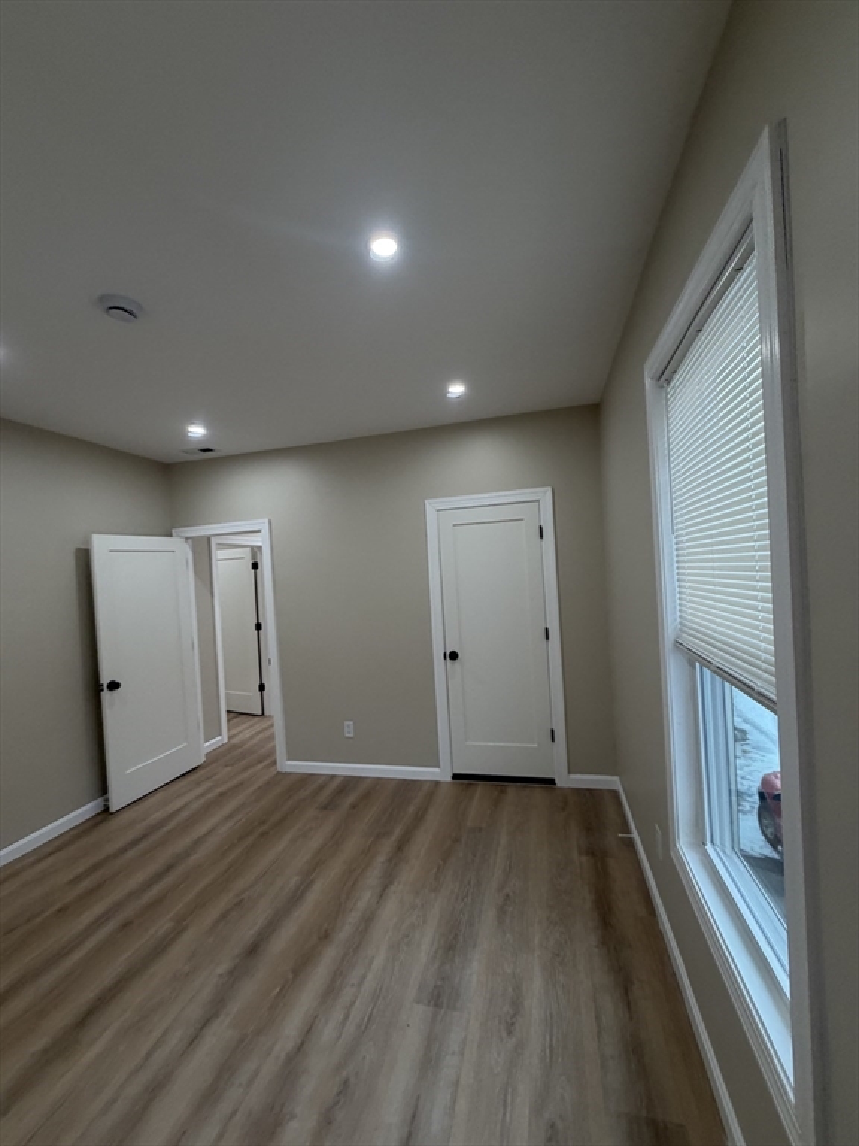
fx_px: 463
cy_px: 573
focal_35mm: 14
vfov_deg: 102.1
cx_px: 430
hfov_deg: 85.7
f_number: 2.2
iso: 200
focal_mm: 2.22
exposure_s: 1/120
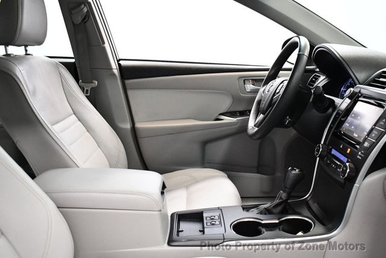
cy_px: 129
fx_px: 386
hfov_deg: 53.1
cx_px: 193
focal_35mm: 36
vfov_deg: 36.9
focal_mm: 18
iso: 3200
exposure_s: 1/100
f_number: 3.5
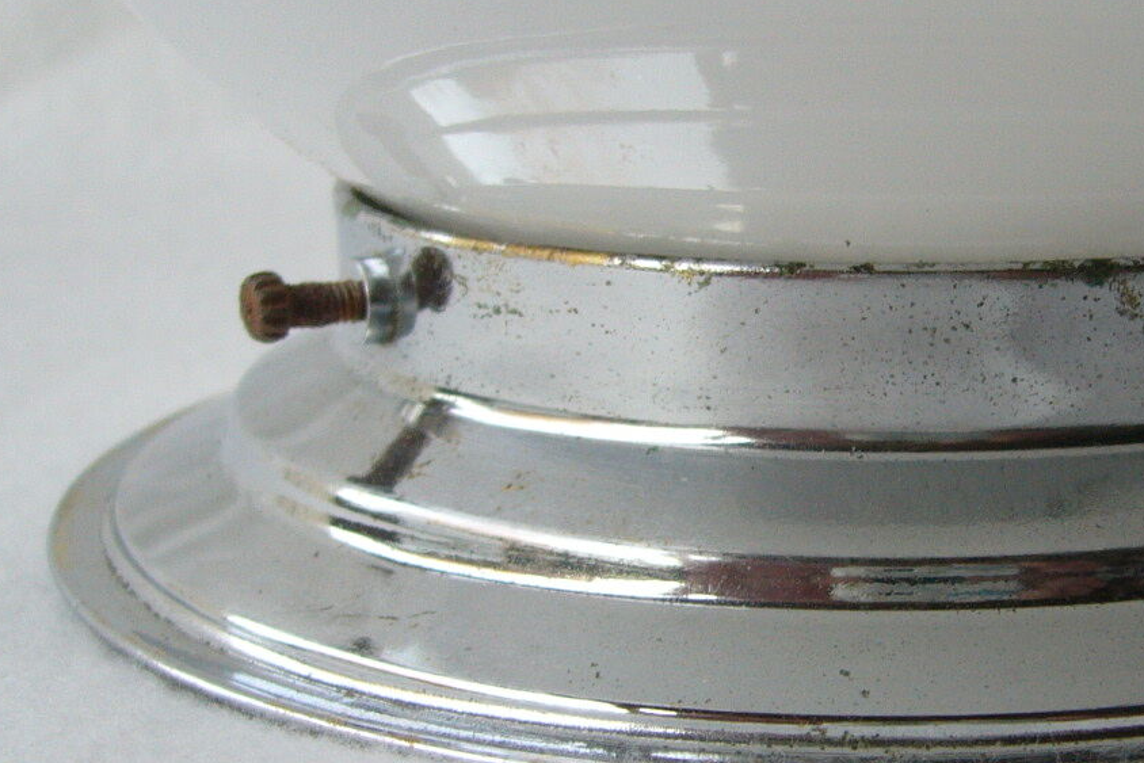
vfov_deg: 19.7
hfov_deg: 28.6
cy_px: 492
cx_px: 914
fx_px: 2193
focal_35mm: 69
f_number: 2.8
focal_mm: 5.8
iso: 100
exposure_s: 1/30
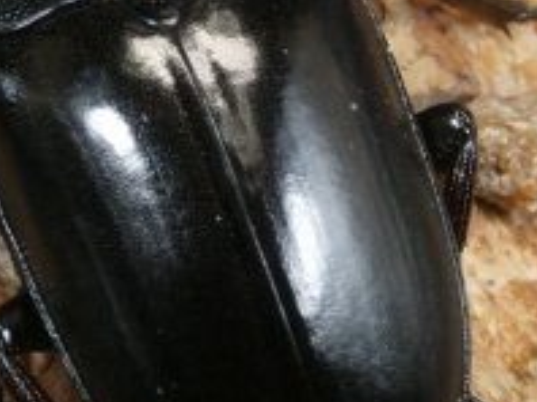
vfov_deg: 6.8
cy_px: 84
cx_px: 114
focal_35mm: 217
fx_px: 3362
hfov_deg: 9.1
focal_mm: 11.86
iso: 200
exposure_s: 1/80
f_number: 4.3
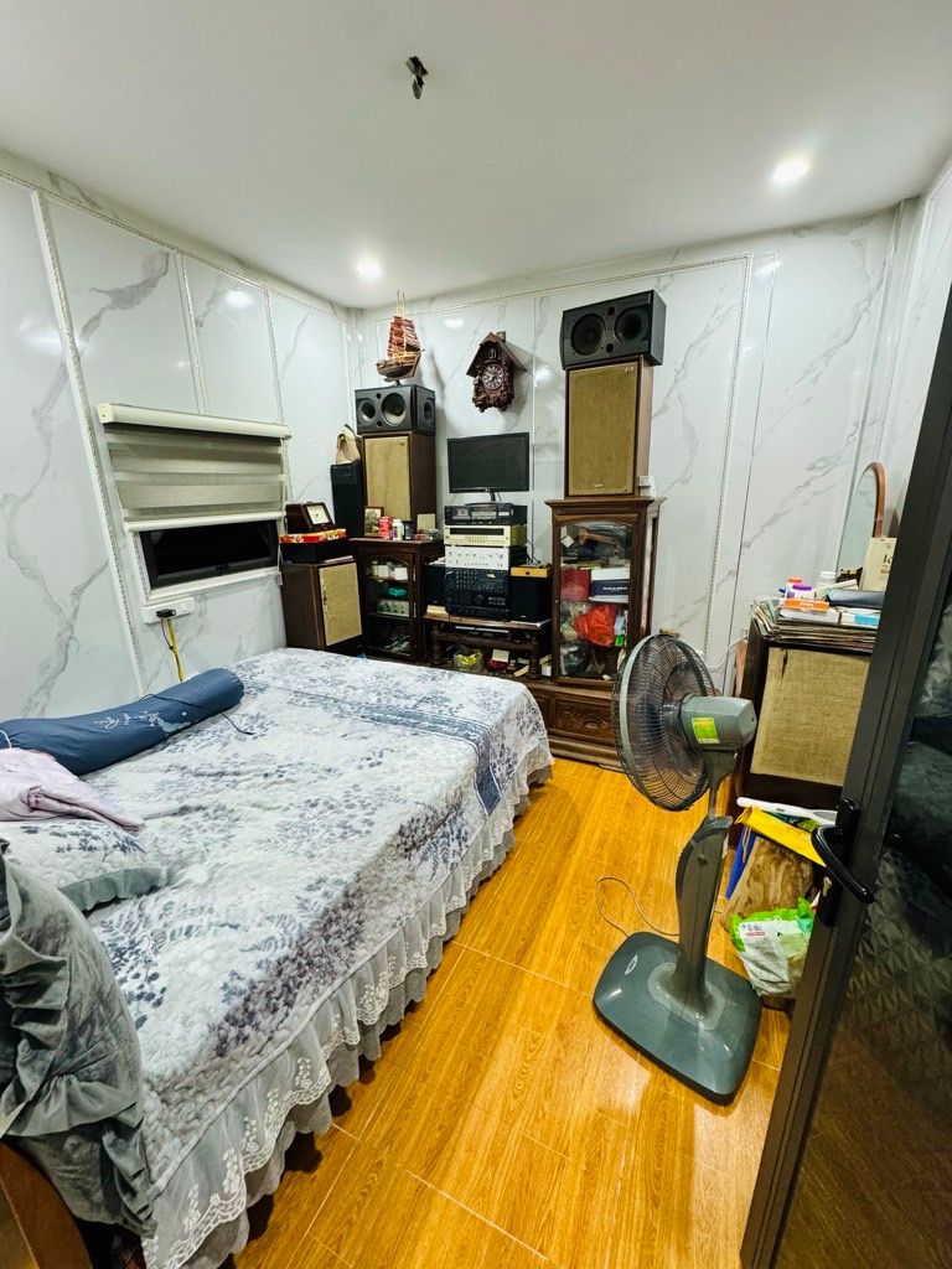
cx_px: 476
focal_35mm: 14
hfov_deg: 85.7
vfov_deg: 102.1
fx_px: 513
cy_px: 634
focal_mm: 2.22
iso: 320
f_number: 2.2
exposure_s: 1/50
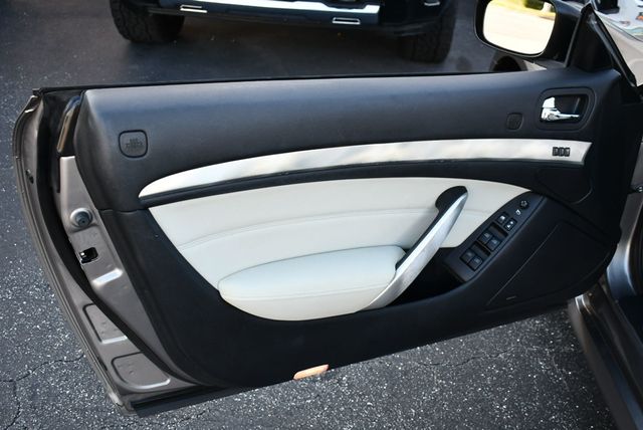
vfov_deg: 33.5
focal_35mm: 40
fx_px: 715
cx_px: 322
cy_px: 215
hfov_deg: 48.4
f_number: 4
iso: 400
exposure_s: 1/250
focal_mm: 20
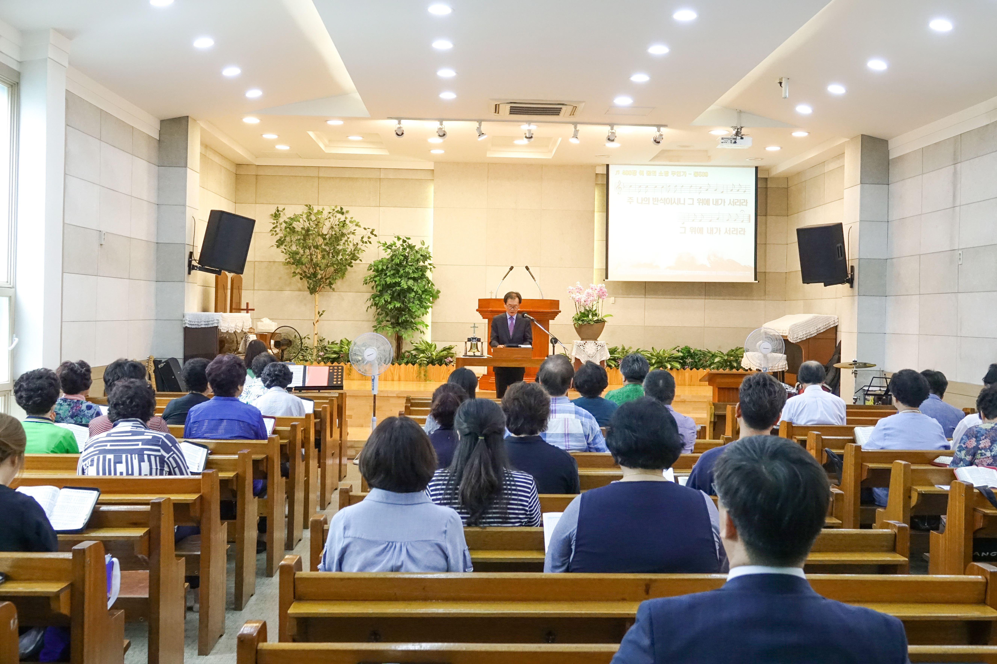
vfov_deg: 34.2
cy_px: 332
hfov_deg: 49.6
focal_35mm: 39
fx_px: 1080
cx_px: 498
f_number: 3.2
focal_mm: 14.16
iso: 1250
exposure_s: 1/400
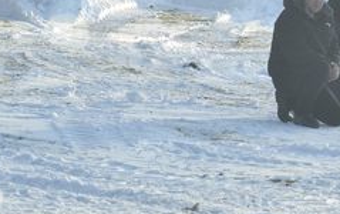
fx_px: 2445
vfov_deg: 5.0
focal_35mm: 264
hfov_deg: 7.9
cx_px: 111
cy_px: 81
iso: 200
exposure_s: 1/320
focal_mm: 55
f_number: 5.6
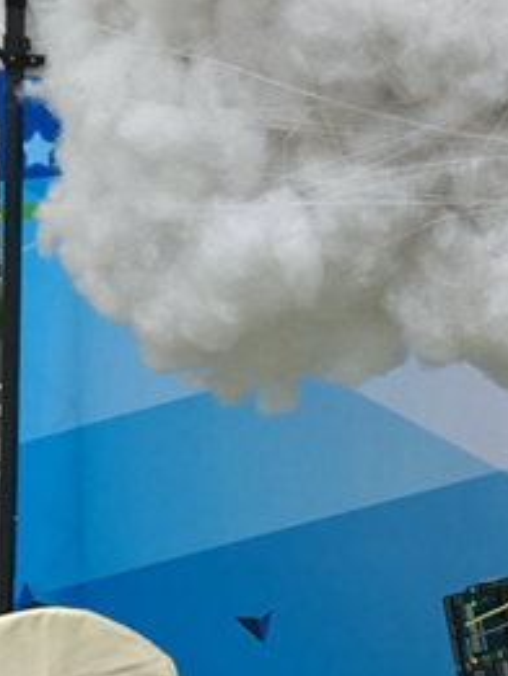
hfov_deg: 19.3
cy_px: 403
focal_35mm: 74
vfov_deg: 26.3
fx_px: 1447
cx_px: 513
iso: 25
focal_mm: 4.15
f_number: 2.2
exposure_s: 1/281
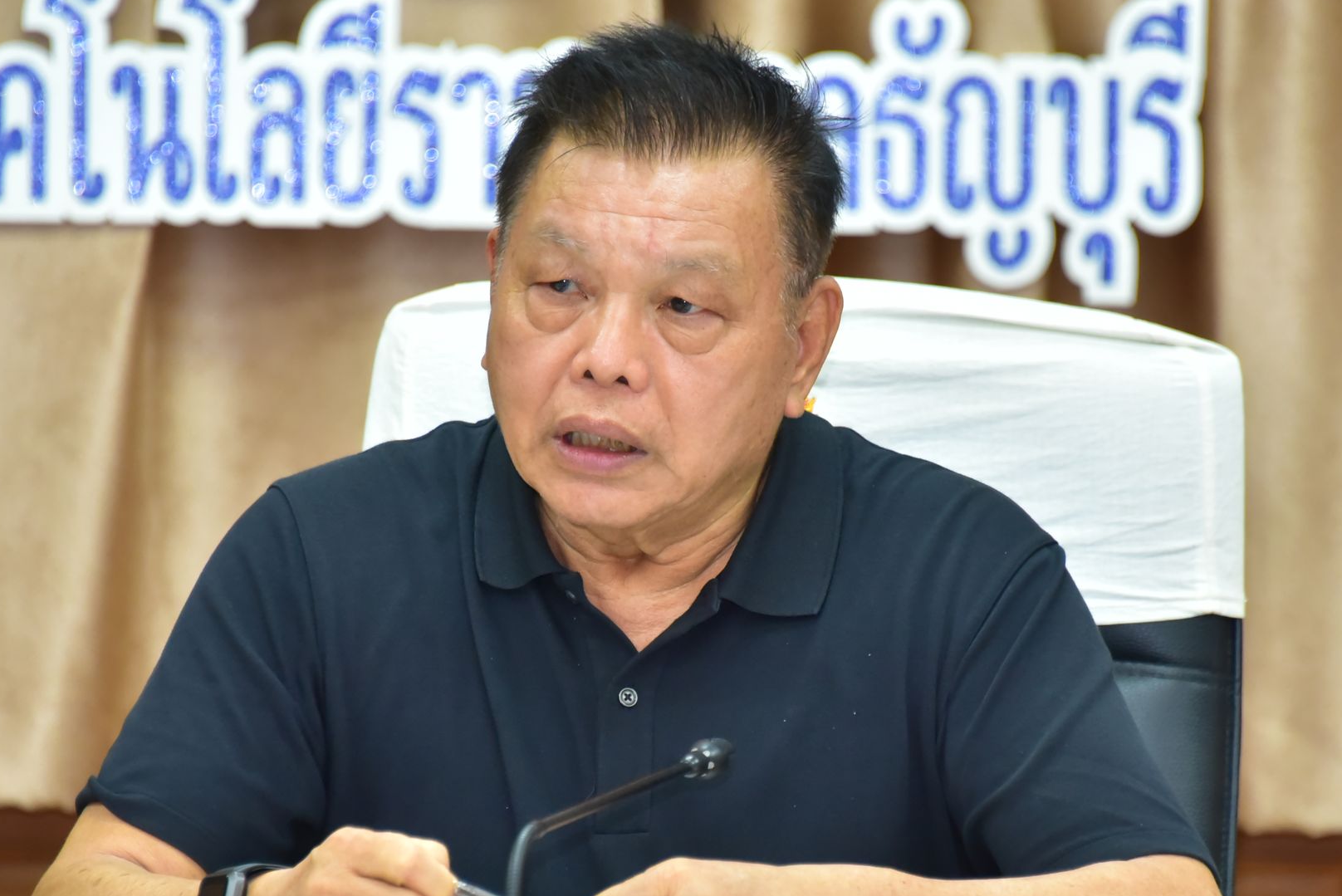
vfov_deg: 3.0
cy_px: 627
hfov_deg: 4.4
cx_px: 659
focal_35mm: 464
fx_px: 17304
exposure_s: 1/200
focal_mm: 300
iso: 3200
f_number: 5.6
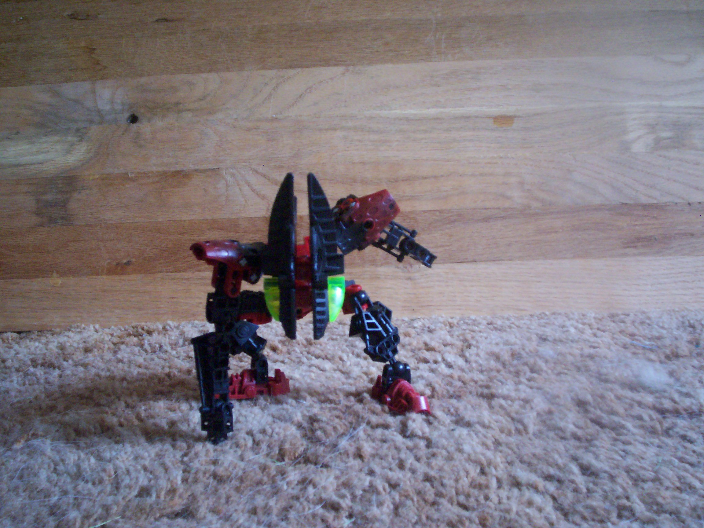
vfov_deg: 39.7
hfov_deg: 51.4
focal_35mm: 36
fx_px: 732
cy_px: 264
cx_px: 352
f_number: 4.5
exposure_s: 1/8
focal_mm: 5.9
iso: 257
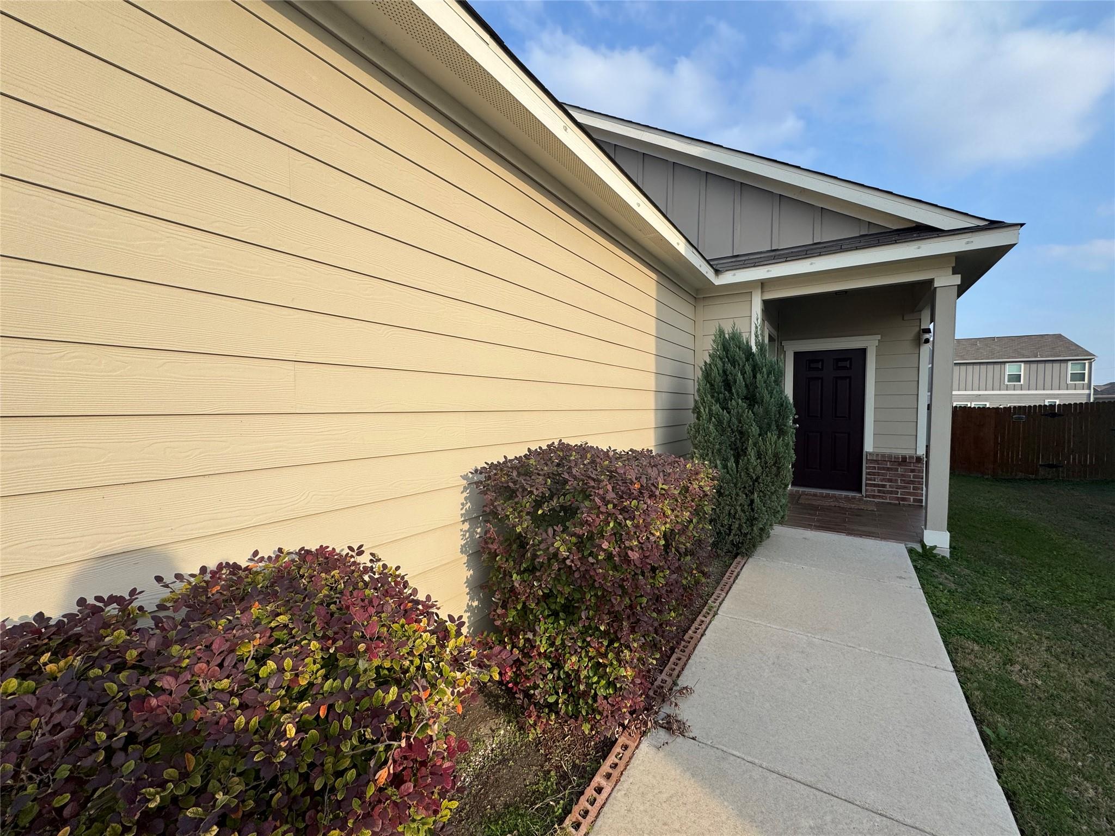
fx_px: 451
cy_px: 418
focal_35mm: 14
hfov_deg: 102.1
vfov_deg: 85.7
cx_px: 558
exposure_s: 1/993
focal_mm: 2.22
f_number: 2.2
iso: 40
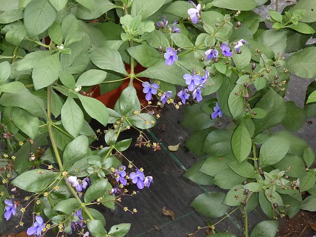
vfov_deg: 15.9
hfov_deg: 21.1
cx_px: 152
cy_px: 121
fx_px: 849
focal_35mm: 93
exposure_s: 1/60
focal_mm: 15
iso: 800
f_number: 8
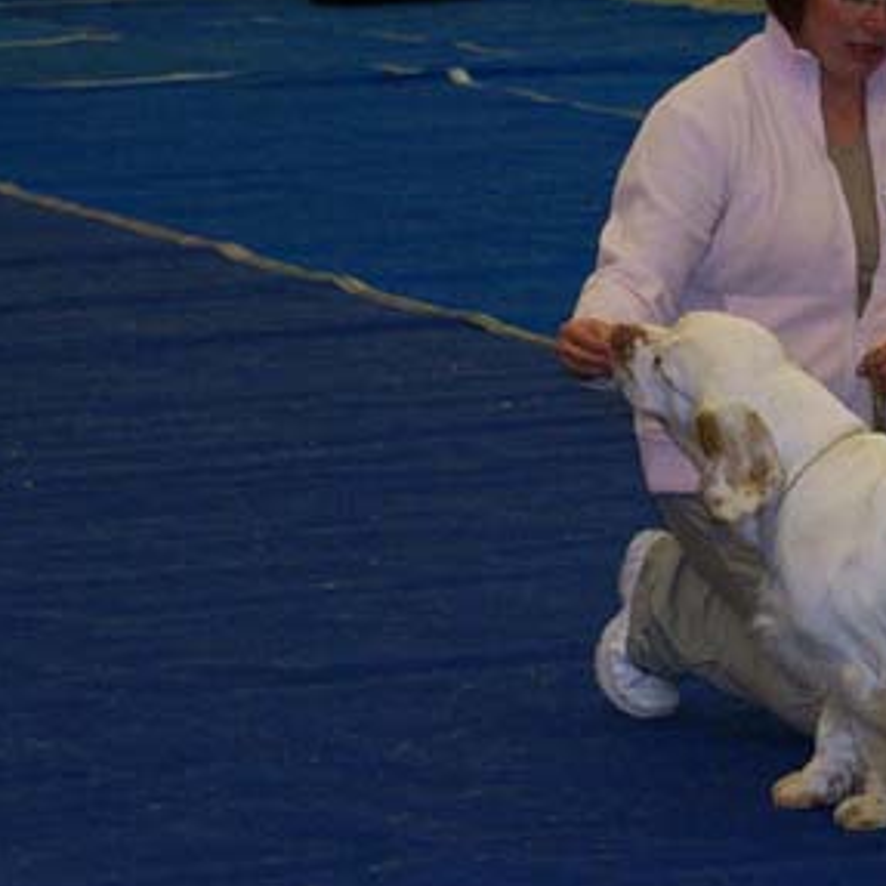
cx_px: 827
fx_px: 7210
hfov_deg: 7.0
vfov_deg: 7.0
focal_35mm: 249
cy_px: 326
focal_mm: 70
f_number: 5.6
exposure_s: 1/125
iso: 400
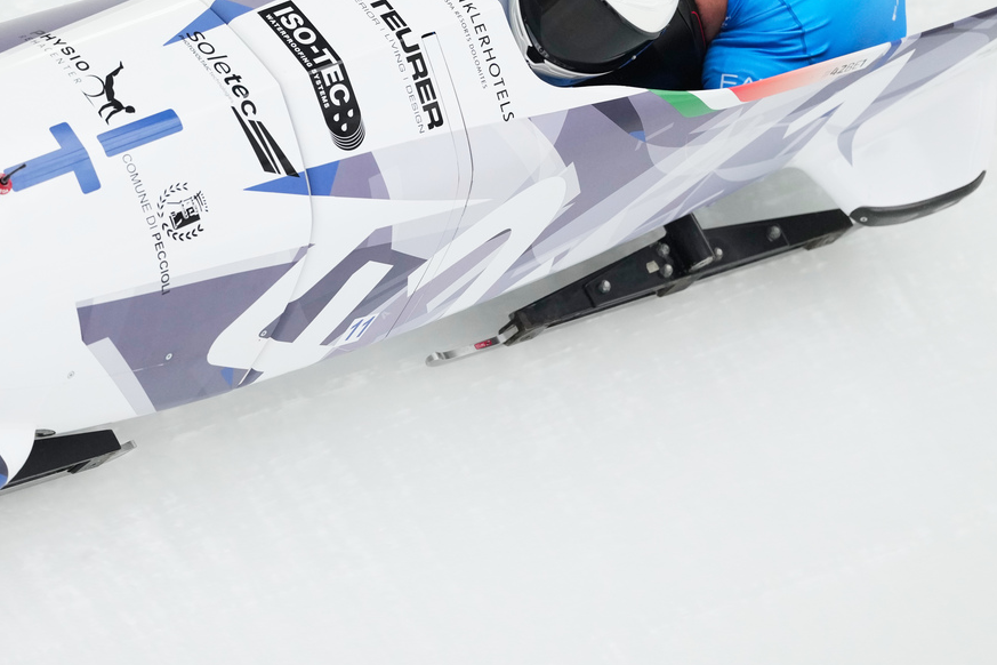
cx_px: 348
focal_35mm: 481
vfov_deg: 2.9
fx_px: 13320
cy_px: 172
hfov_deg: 4.3
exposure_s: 1/2500
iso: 1600
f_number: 2.8
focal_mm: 300
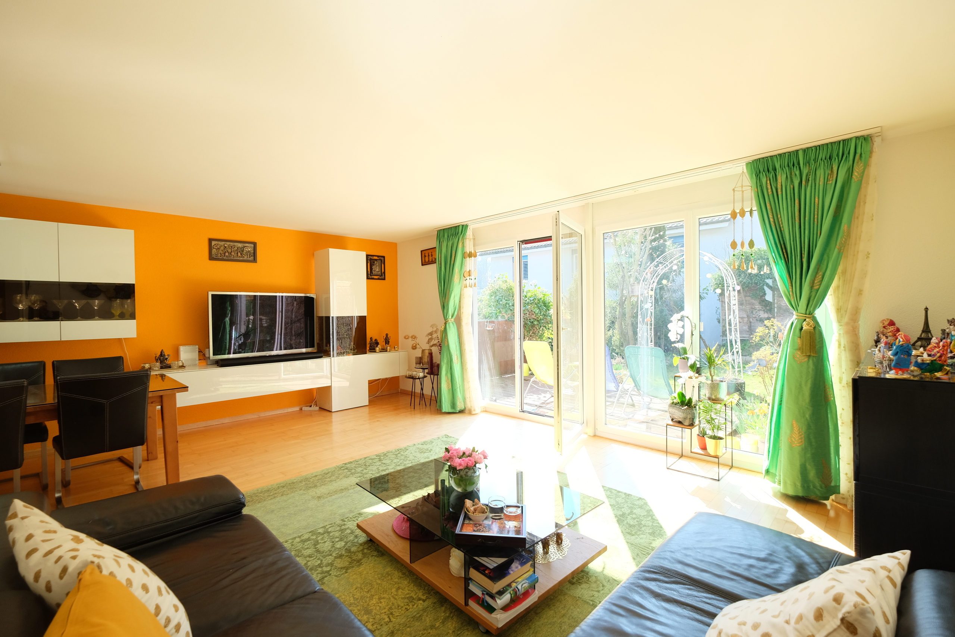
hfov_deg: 100.4
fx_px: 398
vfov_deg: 77.3
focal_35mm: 15
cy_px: 318
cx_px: 478
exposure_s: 1/140
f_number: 4
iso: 400
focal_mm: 10
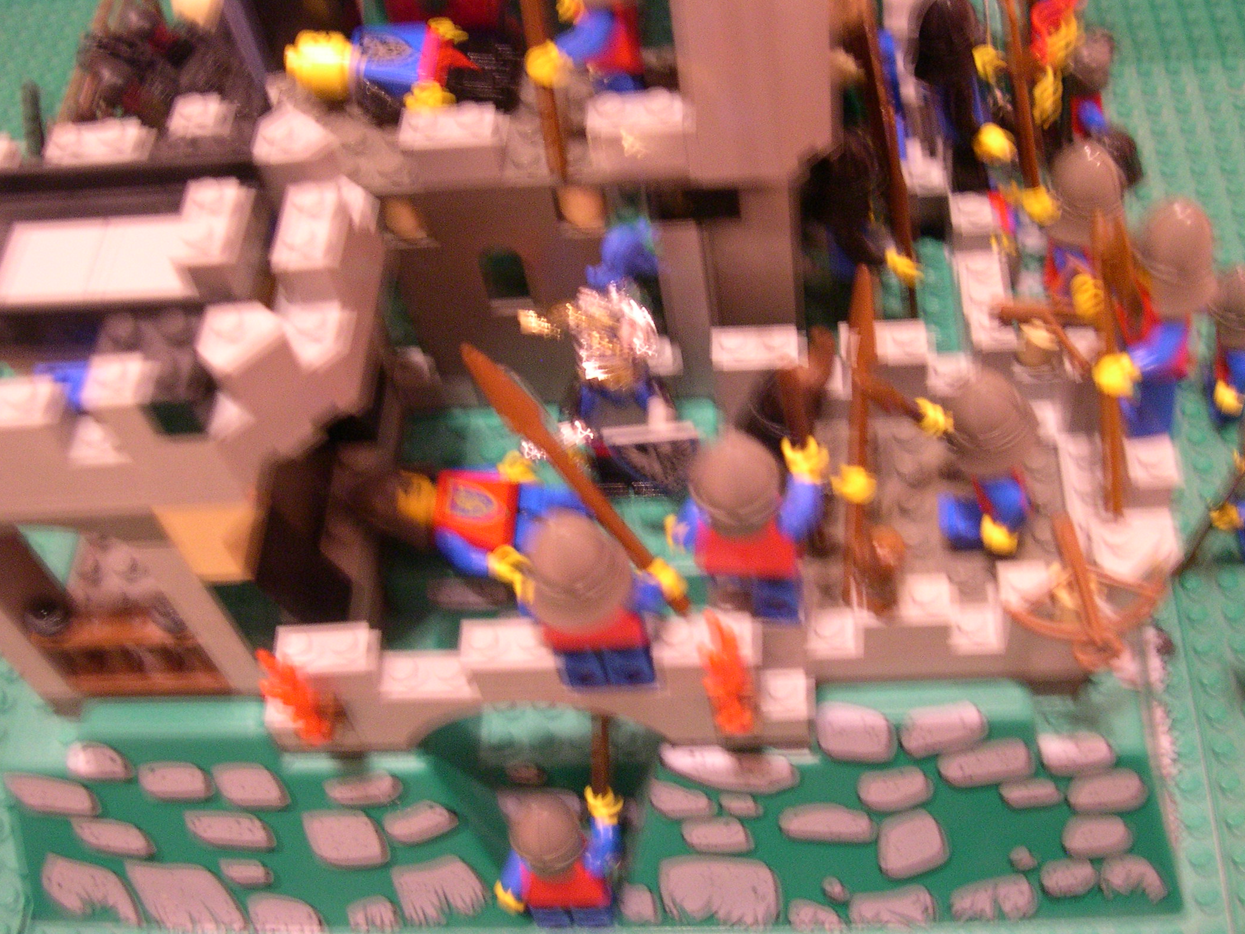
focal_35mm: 41
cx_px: 655
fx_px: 1474
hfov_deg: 45.8
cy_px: 488
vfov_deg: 35.1
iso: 400
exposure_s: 1/1.5
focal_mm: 8
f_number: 2.8
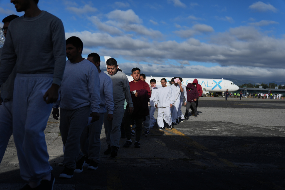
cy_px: 95
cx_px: 142
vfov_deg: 31.2
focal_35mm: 43
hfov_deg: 45.4
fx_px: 340
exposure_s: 1/10000
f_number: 2.8
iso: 125
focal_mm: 43
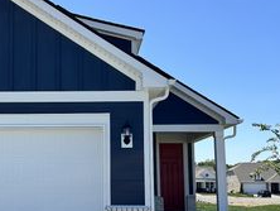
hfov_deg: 34.7
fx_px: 437
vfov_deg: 26.9
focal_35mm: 54
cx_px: 67
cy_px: 138
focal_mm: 6.86
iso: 80
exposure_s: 1/5000
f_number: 1.78
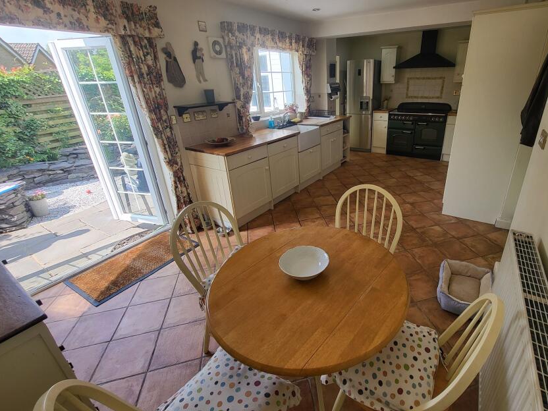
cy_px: 190
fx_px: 253
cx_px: 321
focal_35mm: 16
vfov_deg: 78.0
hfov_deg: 93.6
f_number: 2.2
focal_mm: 1.74
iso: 32
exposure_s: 1/100
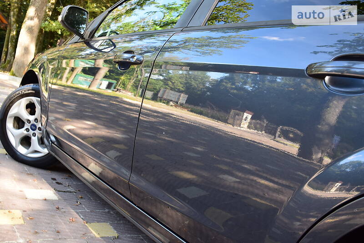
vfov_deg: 38.4
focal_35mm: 34
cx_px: 182
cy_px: 122
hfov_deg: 55.1
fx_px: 349
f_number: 8
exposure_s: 1/50
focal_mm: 23
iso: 400
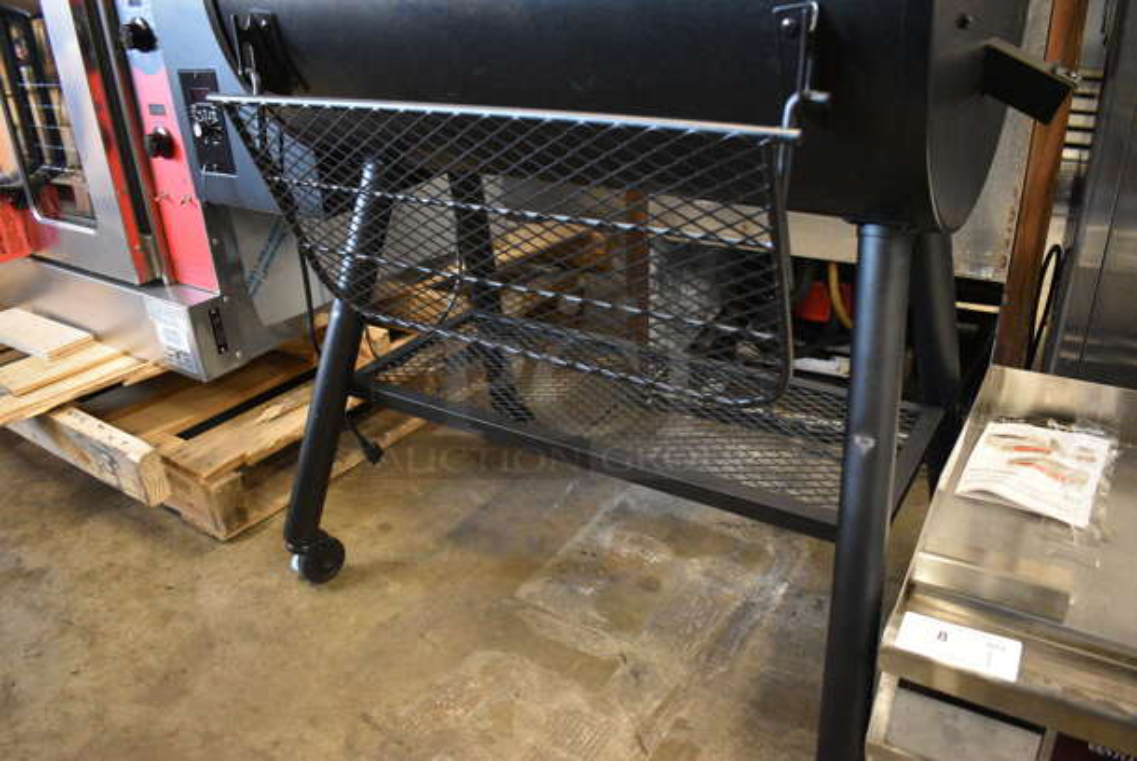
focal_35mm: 27
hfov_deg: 67.3
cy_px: 380
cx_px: 568
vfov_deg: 48.0
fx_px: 854
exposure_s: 1/125
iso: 6400
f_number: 3.5
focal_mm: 18
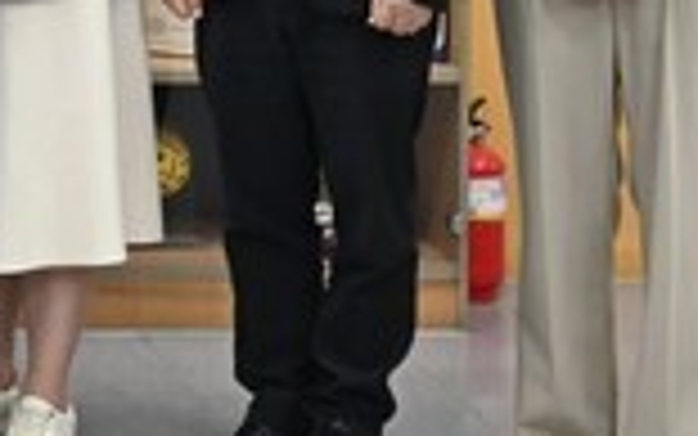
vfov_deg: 9.1
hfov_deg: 13.7
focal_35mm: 138
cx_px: -509
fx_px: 2626
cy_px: -328
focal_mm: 35
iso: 3200
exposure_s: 1/200
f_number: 5.6
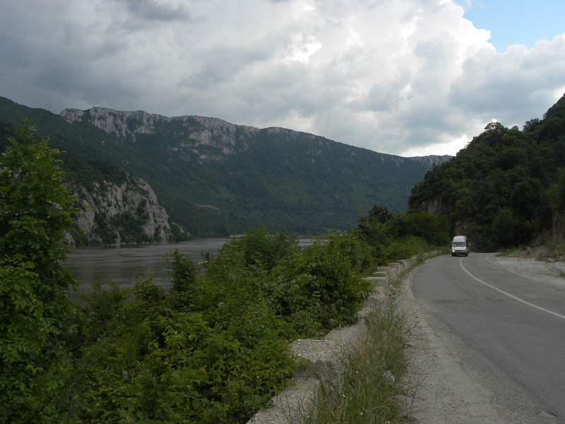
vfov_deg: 42.9
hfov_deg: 55.4
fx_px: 539
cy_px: 212
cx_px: 282
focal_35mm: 33
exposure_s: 1/250
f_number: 4
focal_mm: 5.9
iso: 64
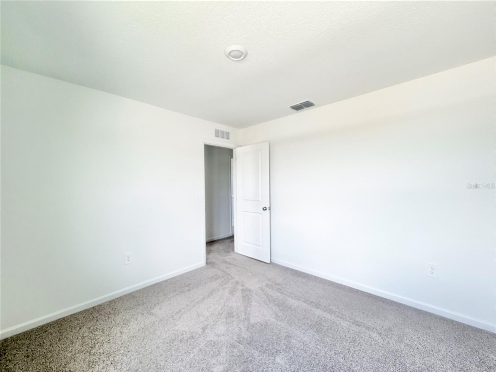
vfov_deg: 85.7
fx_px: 201
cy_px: 186
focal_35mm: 14
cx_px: 248
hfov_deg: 102.1
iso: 160
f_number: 2.2
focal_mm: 2.22
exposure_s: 1/121
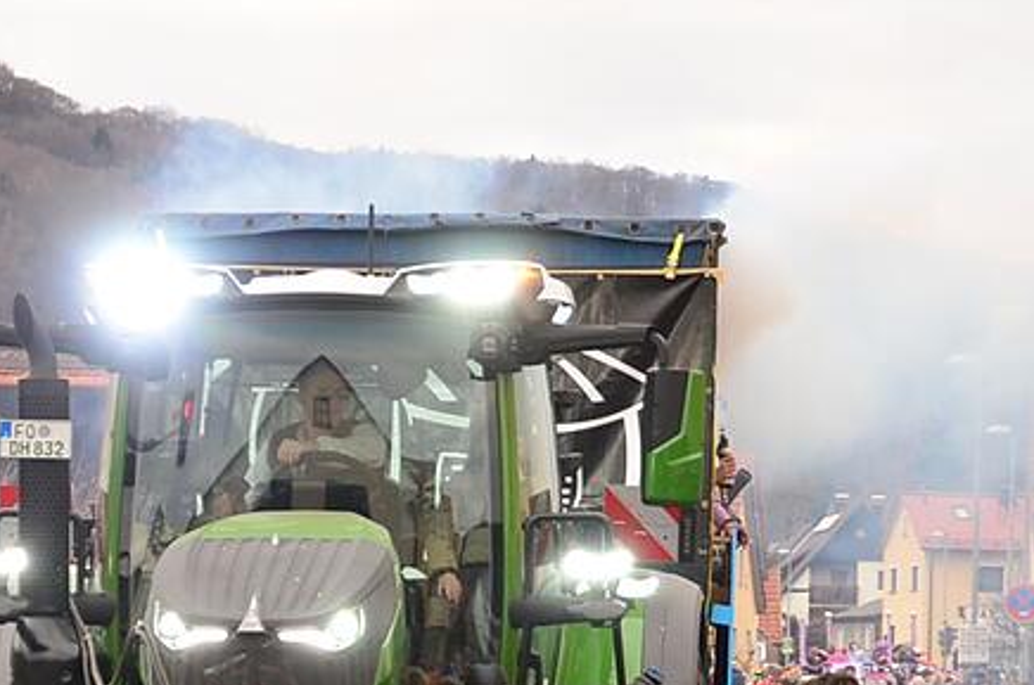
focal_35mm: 204
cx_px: 232
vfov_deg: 6.7
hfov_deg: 10.1
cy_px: 680
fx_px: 5855
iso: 400
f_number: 5.6
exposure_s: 1/400
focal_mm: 55
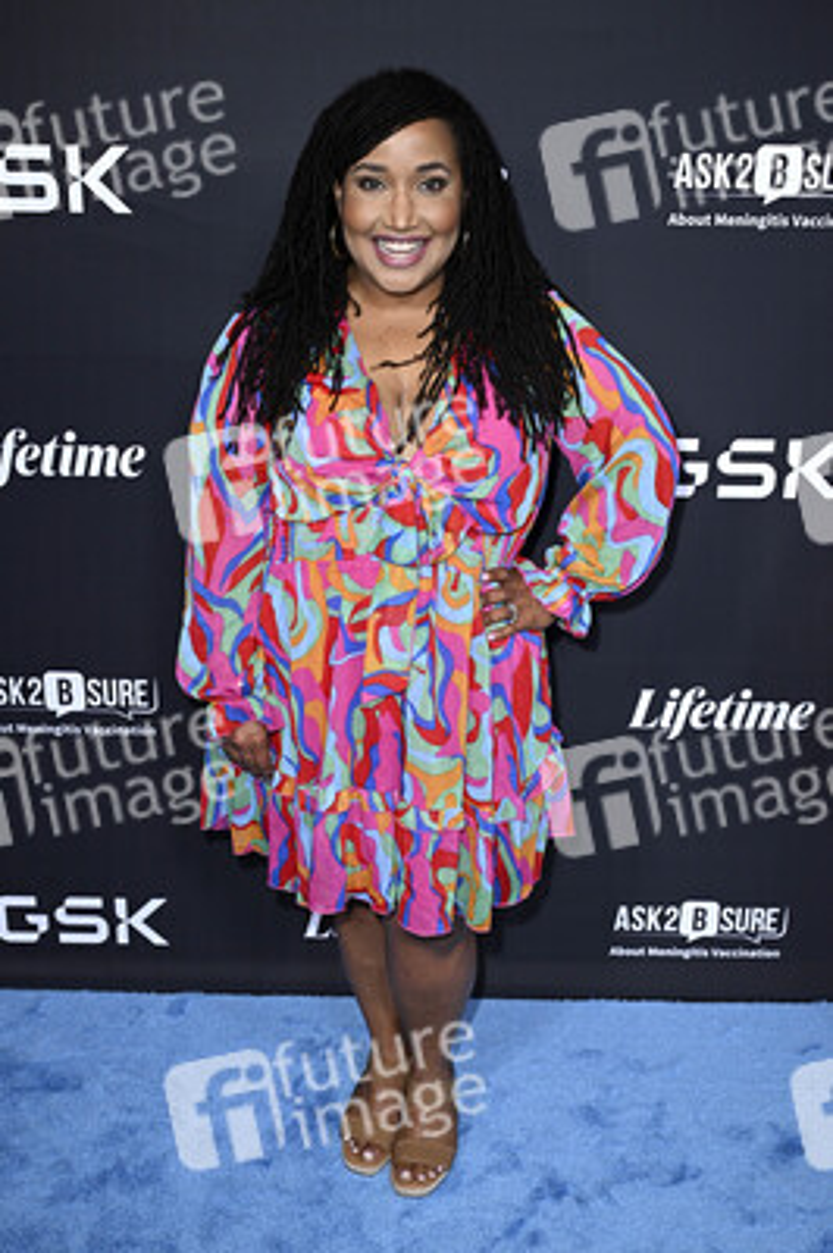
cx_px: 416
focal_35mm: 39
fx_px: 1356
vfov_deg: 49.6
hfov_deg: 34.2
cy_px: 626
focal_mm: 39
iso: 1600
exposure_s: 1/200
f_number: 5.6
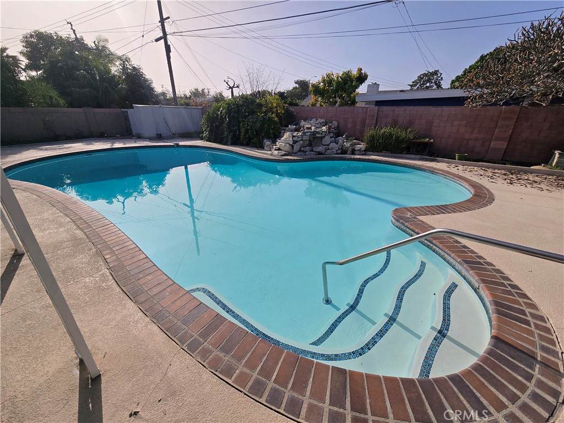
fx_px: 212
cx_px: 282
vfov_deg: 89.9
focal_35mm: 13
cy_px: 212
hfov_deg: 106.2
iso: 50
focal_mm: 2.2
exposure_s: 1/5328
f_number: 2.2
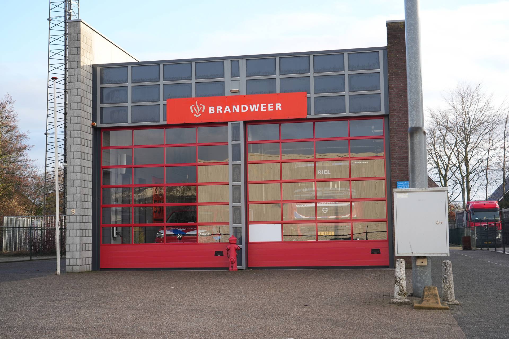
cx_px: 254
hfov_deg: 42.7
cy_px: 170
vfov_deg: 29.2
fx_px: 650
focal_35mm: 46
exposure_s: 1/250
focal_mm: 46
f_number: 5
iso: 250
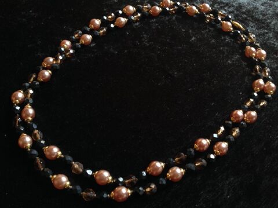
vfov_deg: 40.6
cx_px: 139
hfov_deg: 52.7
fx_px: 281
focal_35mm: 35
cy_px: 104
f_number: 2.4
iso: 125
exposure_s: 1/15
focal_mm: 4.28
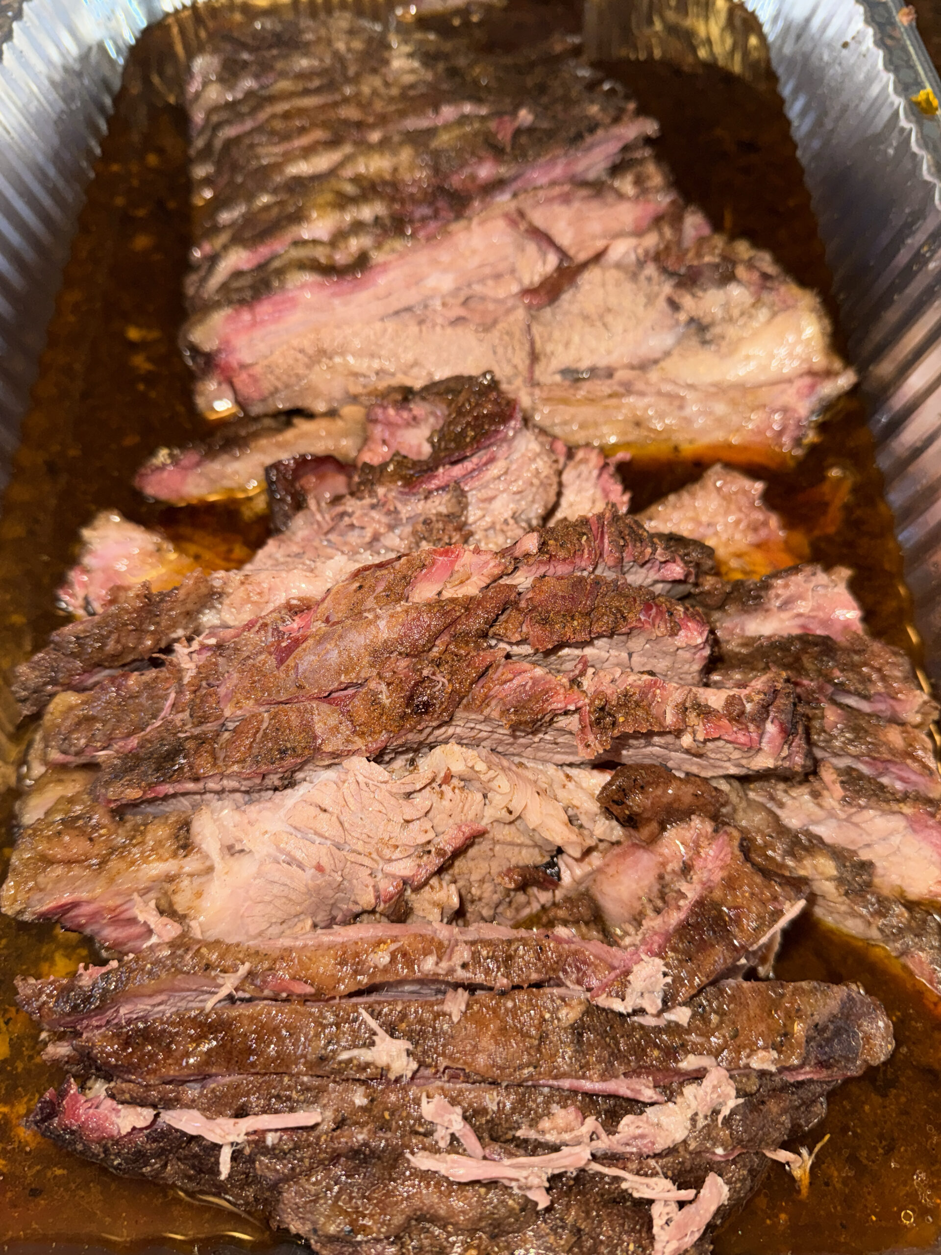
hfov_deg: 56.8
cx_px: 470
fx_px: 870
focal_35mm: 24
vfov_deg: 71.6
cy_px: 628
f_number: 1.78
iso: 64
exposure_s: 1/18
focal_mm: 6.76
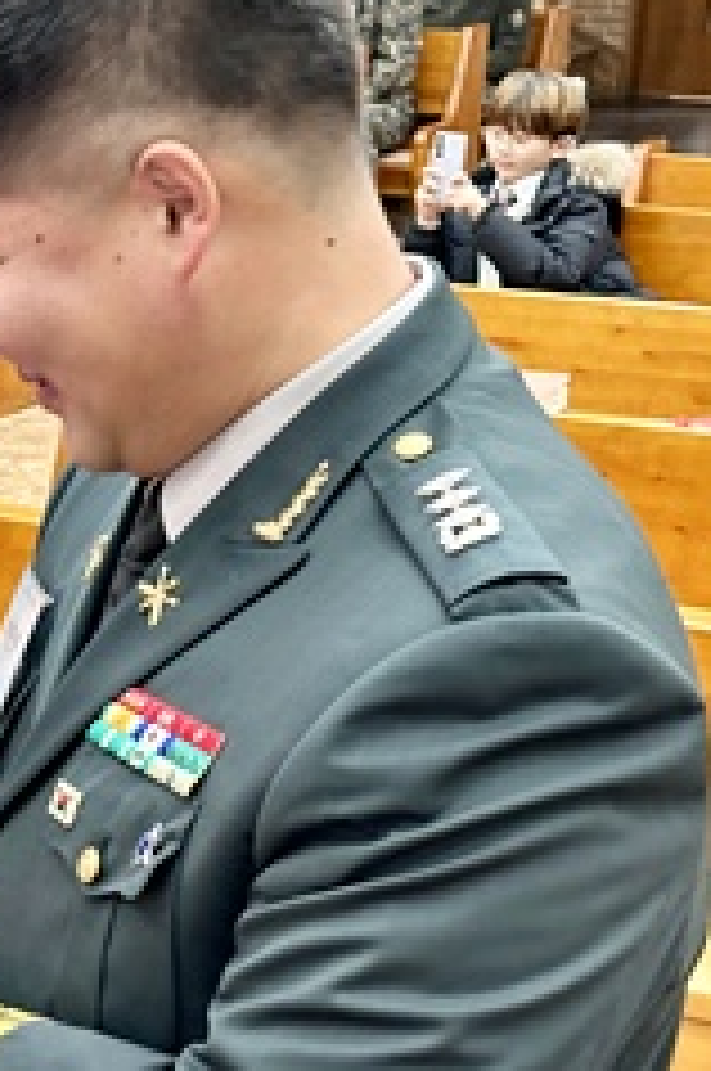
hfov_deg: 15.5
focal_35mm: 84
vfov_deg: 24.2
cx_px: -176
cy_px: 598
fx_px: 2496
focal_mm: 6.86
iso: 200
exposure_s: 1/40
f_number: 1.78
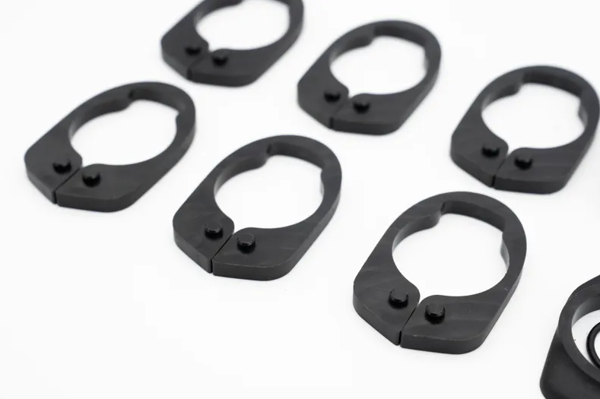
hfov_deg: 28.5
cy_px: 200
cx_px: 303
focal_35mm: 71
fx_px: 1183
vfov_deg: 19.2
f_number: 9
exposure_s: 1/125
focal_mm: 70
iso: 640
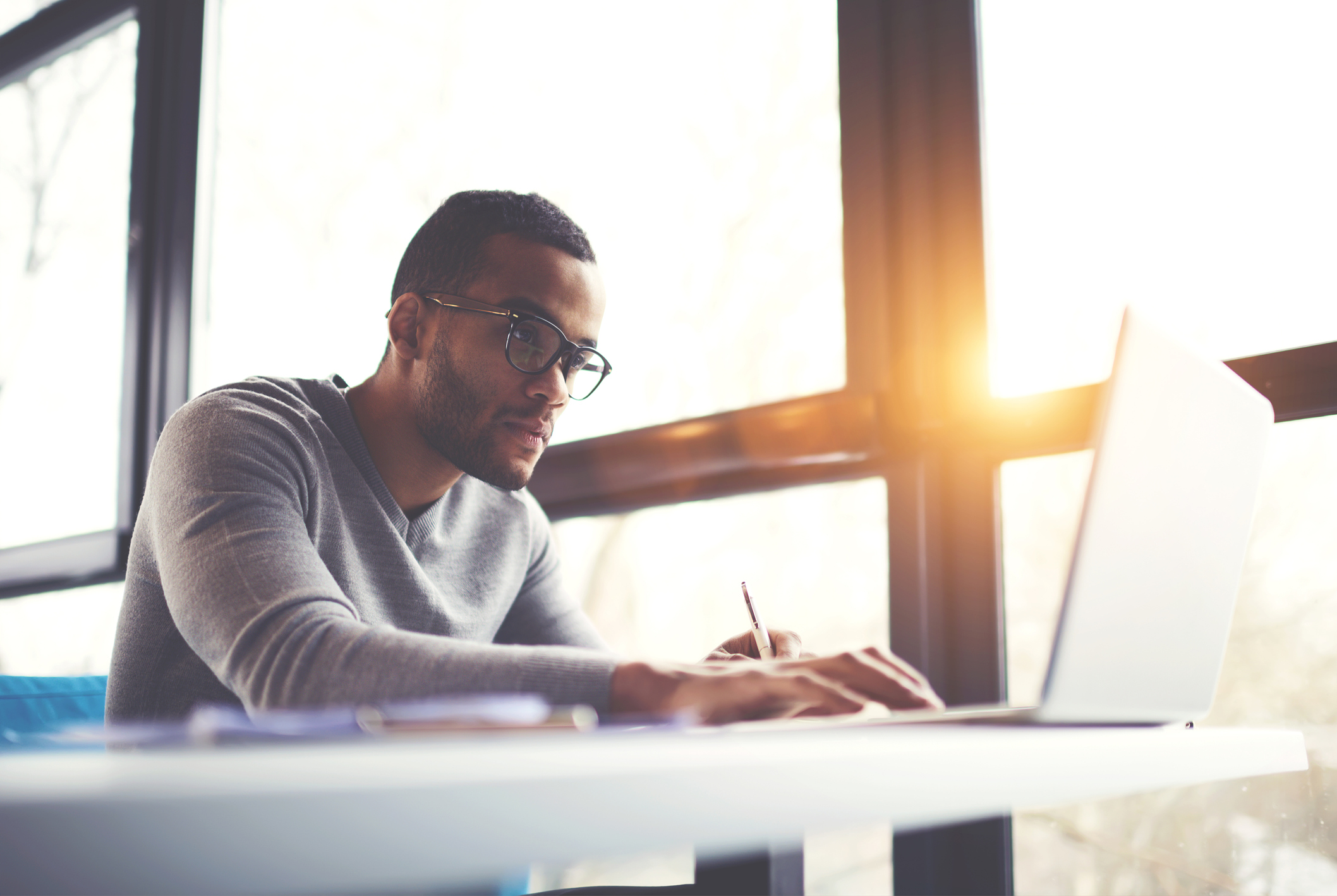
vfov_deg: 38.0
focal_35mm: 35
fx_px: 1302
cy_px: 448
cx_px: 668
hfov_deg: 54.4
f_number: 1.6
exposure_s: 1/160
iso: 200
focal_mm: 35
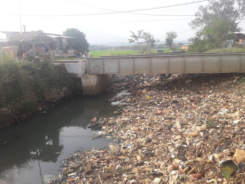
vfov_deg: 49.7
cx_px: 122
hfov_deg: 63.4
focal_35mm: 28
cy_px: 92
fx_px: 198
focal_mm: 3.7
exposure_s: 1/568
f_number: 1.9
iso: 40
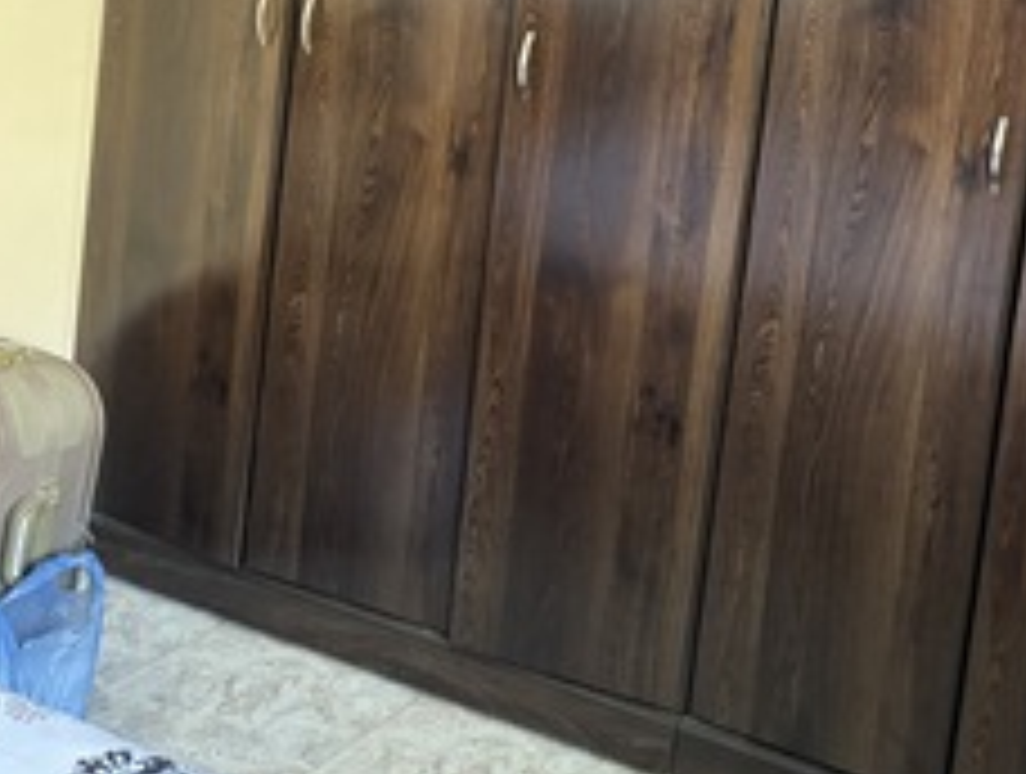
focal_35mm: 48
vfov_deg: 28.7
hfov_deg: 36.5
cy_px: 25
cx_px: 970
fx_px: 1426
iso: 1000
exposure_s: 1/36
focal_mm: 6.86
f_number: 1.78
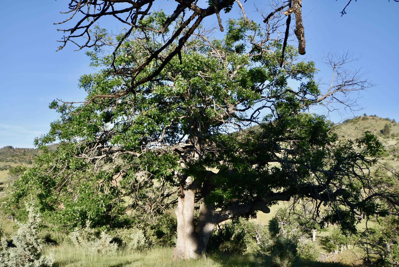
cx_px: 200
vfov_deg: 36.9
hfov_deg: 53.1
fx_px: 399
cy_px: 134
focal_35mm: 36
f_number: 8
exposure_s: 1/250
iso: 200
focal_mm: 24
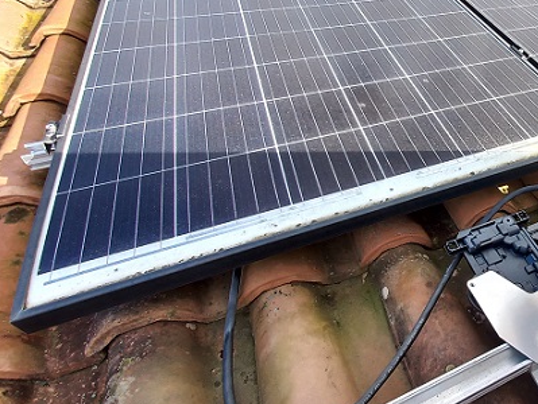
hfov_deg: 63.2
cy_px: 174
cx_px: 473
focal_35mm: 23
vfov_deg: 58.7
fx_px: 358
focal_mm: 1.42
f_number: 2.2
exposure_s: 1/258
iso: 40
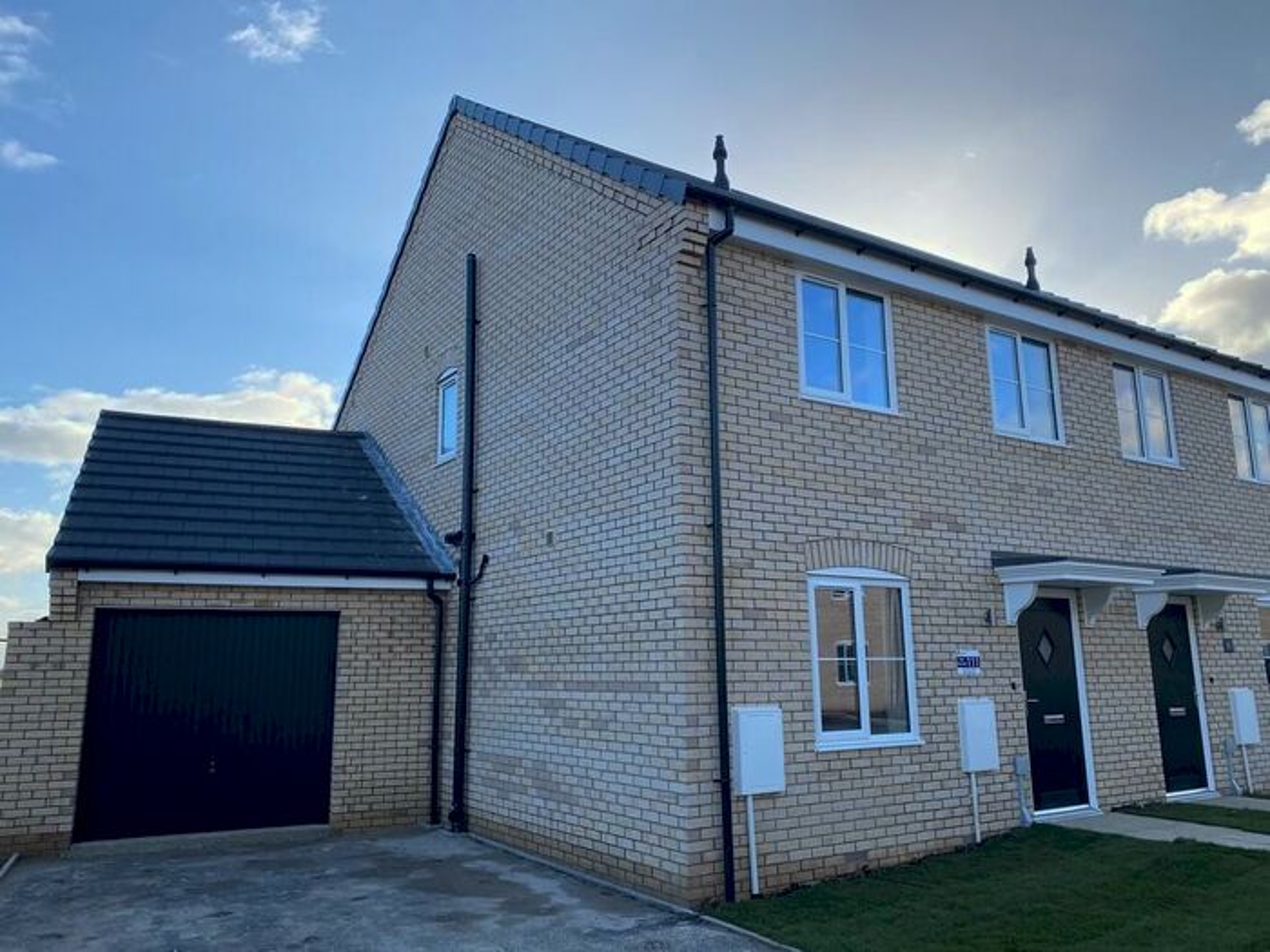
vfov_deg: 53.1
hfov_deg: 67.3
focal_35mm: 26
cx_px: 635
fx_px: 954
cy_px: 476
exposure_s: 1/1678
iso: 32
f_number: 1.8
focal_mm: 4.25
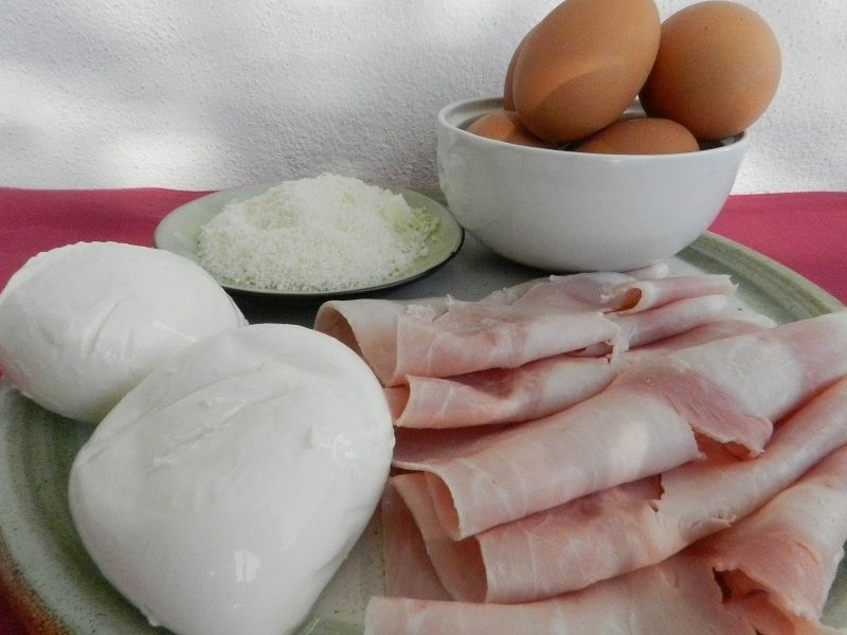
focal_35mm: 23
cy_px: 318
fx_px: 563
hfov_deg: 73.9
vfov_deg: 58.9
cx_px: 424
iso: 1600
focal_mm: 4
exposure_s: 1/800
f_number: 8
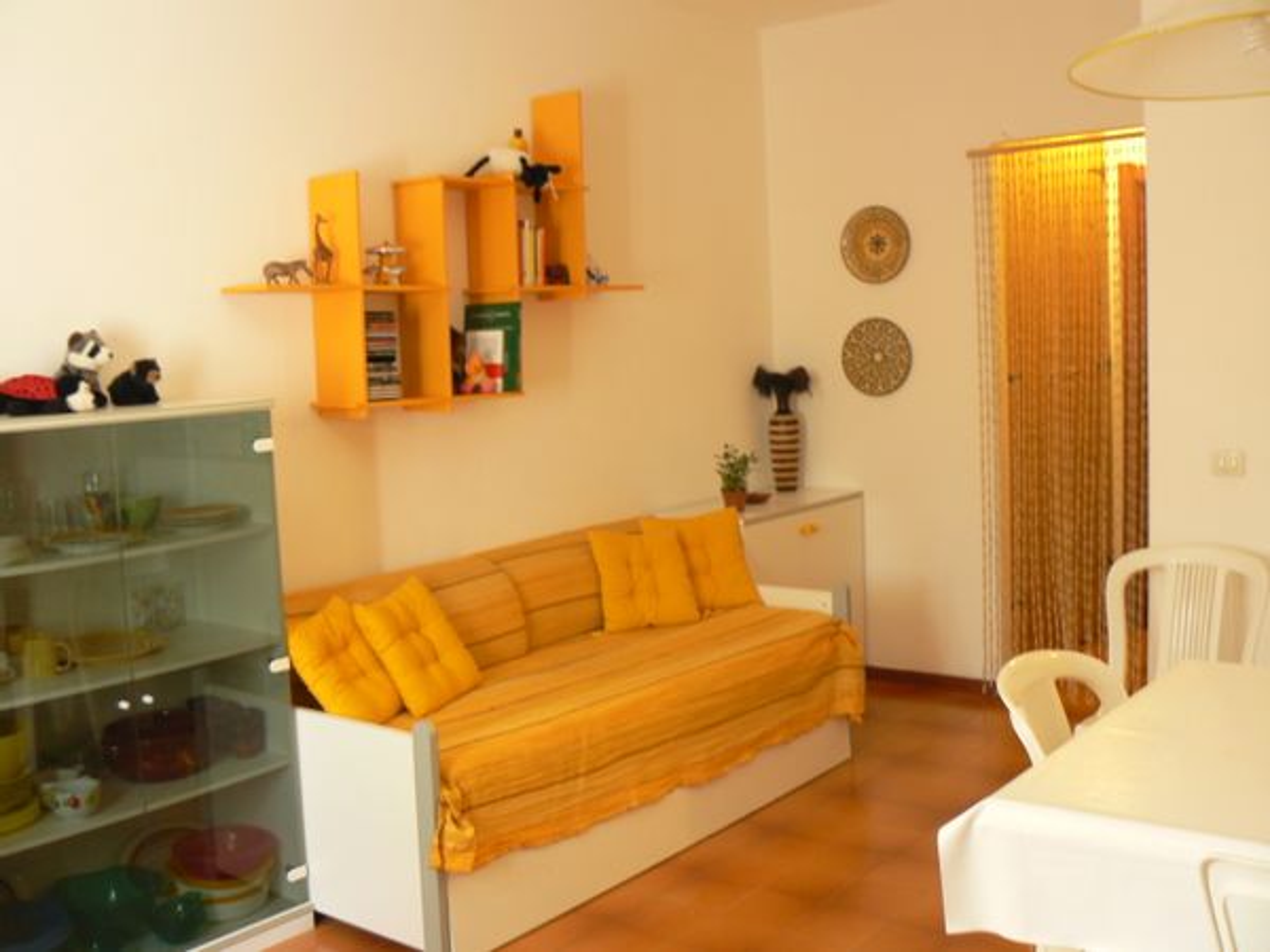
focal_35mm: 36
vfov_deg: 39.7
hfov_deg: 51.4
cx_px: 635
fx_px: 1321
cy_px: 476
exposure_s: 1/5
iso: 80
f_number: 2.8
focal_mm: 6
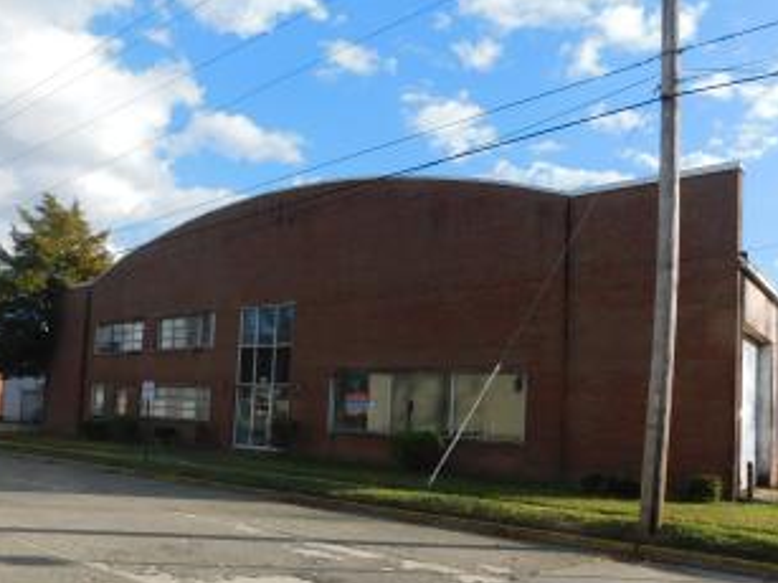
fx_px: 674
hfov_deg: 60.0
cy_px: 375
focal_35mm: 30
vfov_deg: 46.2
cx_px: 398
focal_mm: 4
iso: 125
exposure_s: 1/1000
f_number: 3
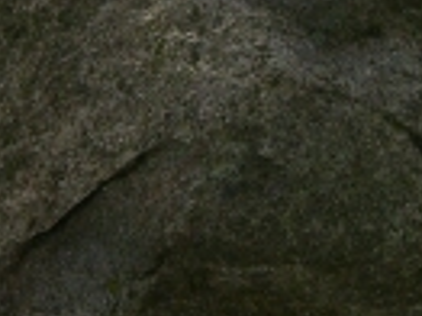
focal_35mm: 160
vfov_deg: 9.2
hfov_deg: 12.4
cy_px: -3
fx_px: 1949
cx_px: 264
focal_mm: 5.8
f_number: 5.6
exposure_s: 1/800
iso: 100
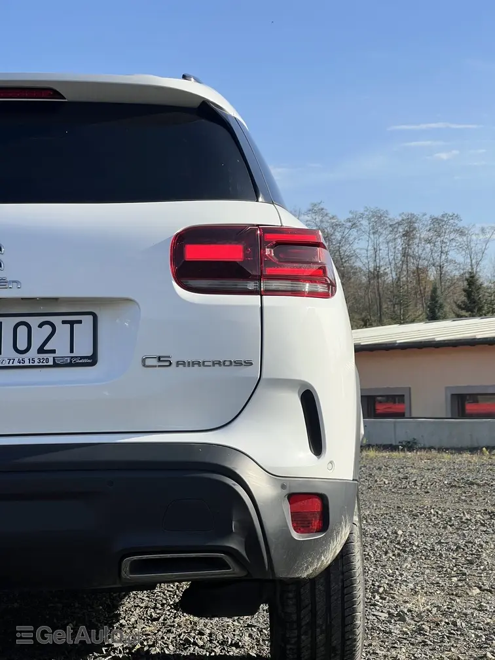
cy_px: 330
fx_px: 1468
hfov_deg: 19.1
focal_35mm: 77
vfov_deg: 25.3
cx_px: 248
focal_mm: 9
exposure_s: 1/699
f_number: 2.8
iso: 32
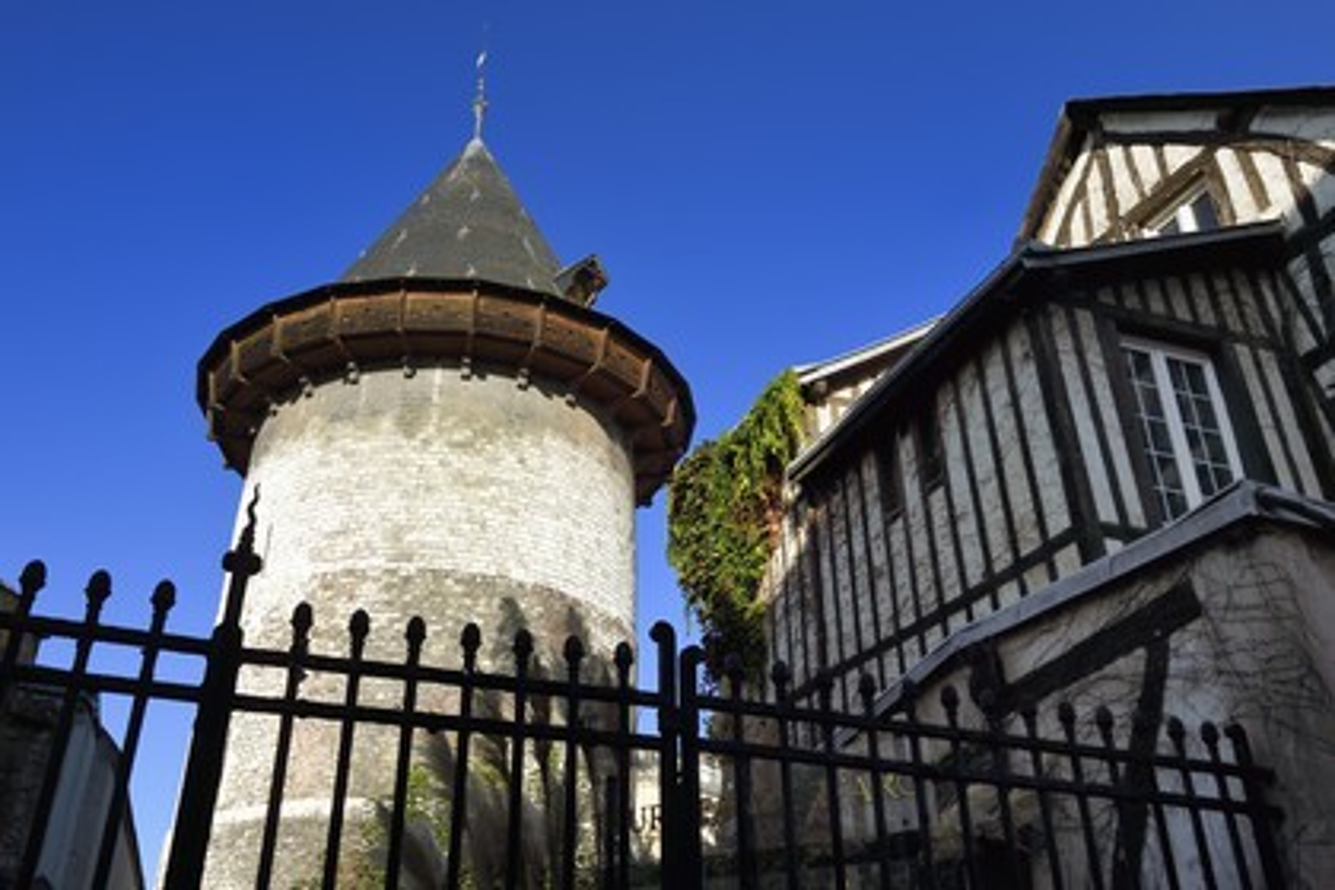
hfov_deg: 58.7
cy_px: 445
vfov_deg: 41.1
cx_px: 668
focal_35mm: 32
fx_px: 1187
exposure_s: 1/250
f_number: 13
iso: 200
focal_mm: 32
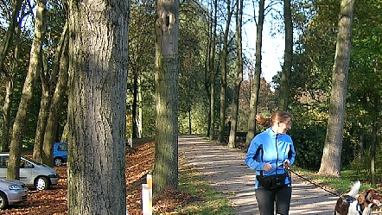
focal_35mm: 69
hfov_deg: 29.3
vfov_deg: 17.3
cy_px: 177
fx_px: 699
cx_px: 343
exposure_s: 1/179
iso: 50
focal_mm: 5.4
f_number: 2.8
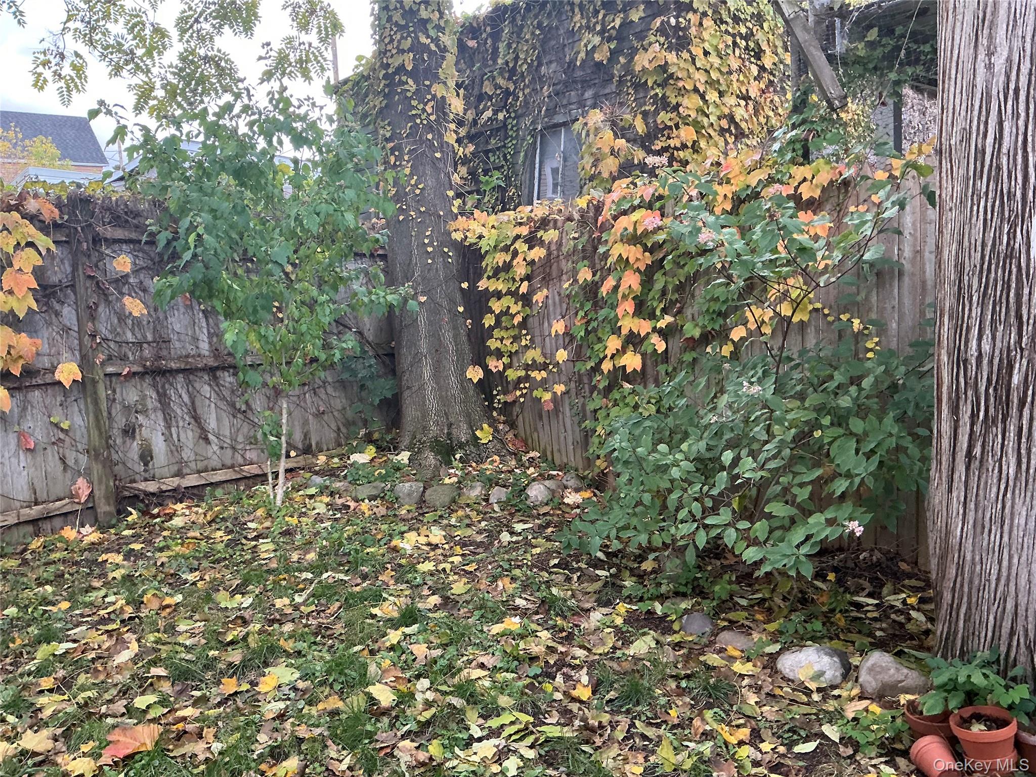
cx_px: 518
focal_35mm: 28
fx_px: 838
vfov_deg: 49.7
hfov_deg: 63.4
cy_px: 388
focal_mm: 3
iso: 125
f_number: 1.8
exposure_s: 1/60
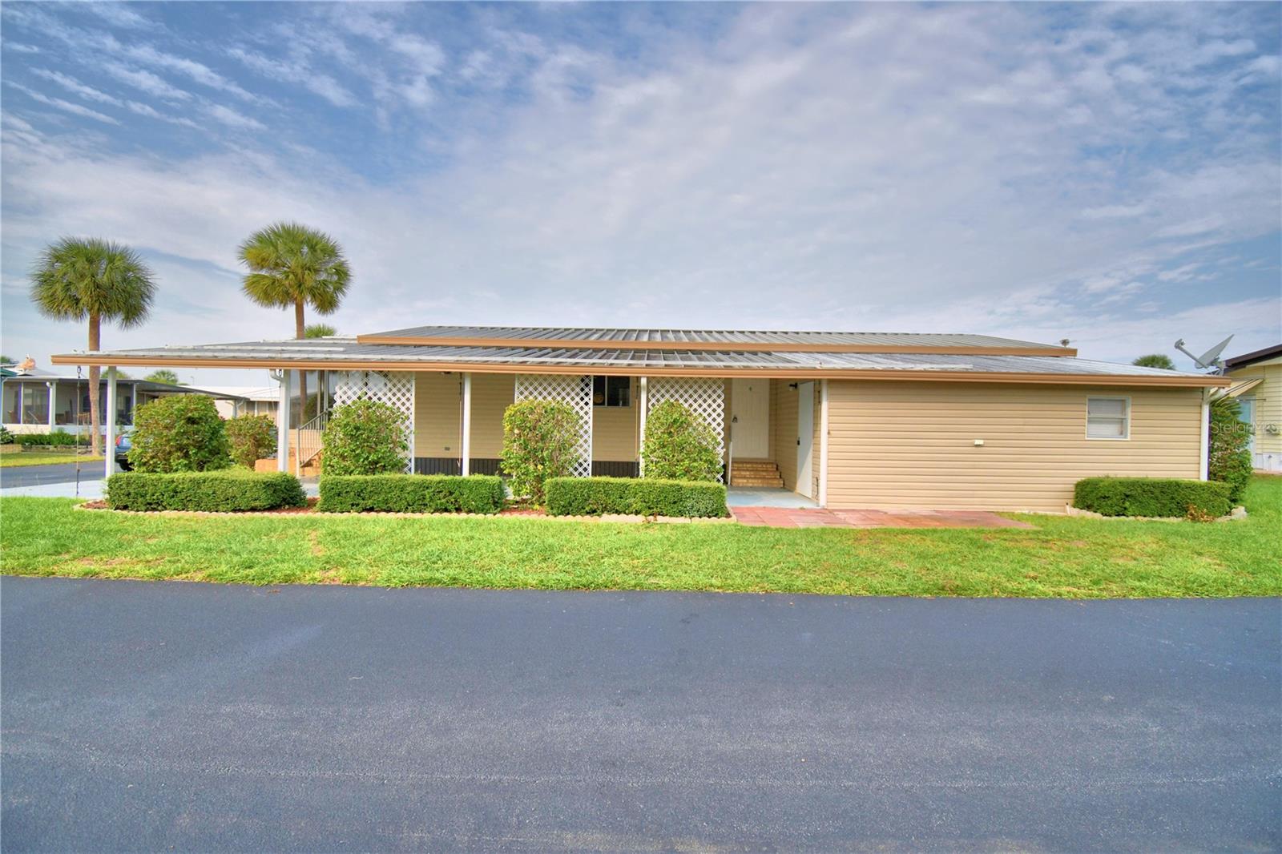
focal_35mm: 15
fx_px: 534
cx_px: 641
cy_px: 427
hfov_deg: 100.4
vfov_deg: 77.3
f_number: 4.5
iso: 100
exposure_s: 1/1000
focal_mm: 10
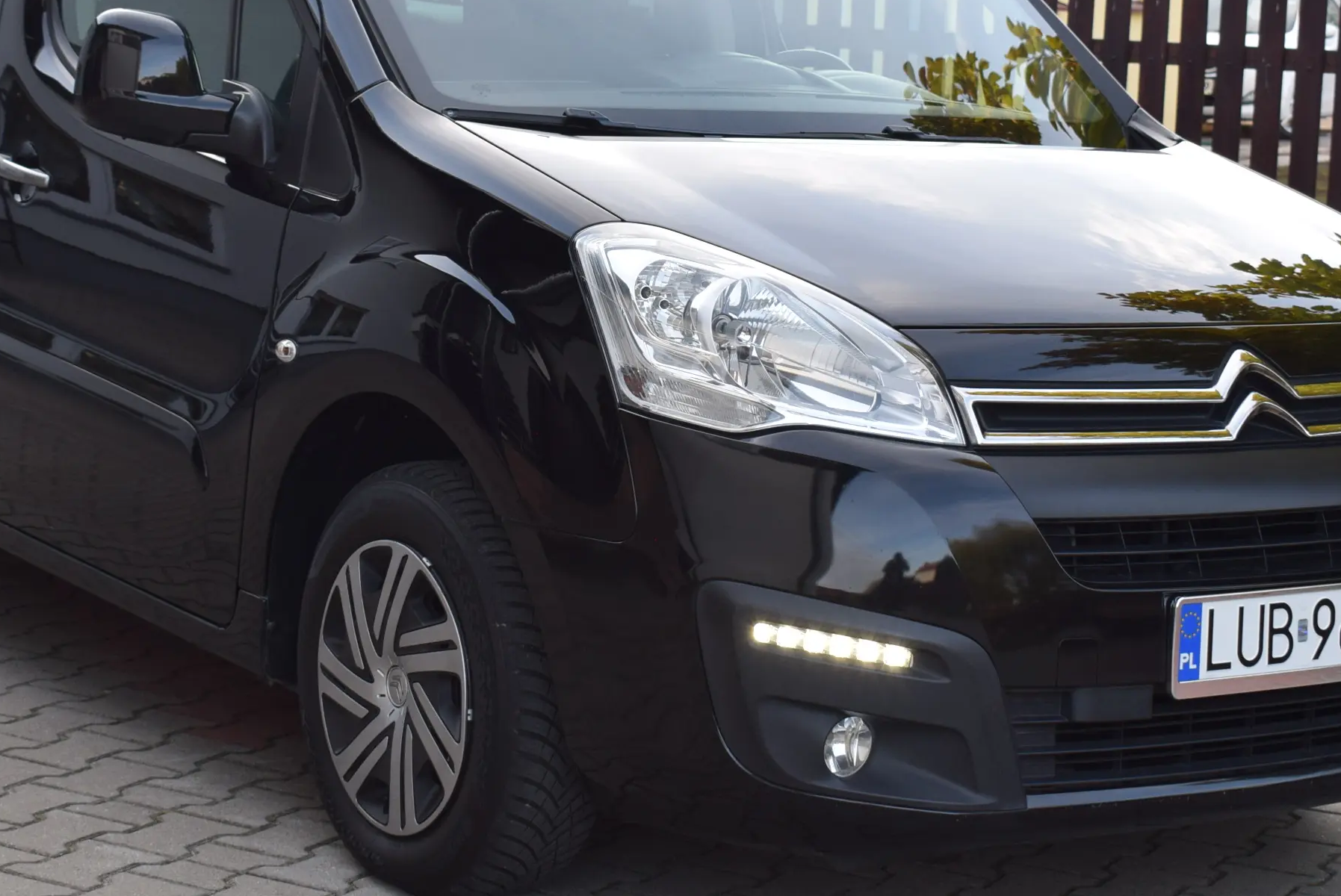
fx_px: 2982
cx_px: 599
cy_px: 284
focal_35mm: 80
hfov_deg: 25.3
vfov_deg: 17.0
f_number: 7.1
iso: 400
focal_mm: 32
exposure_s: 1/200
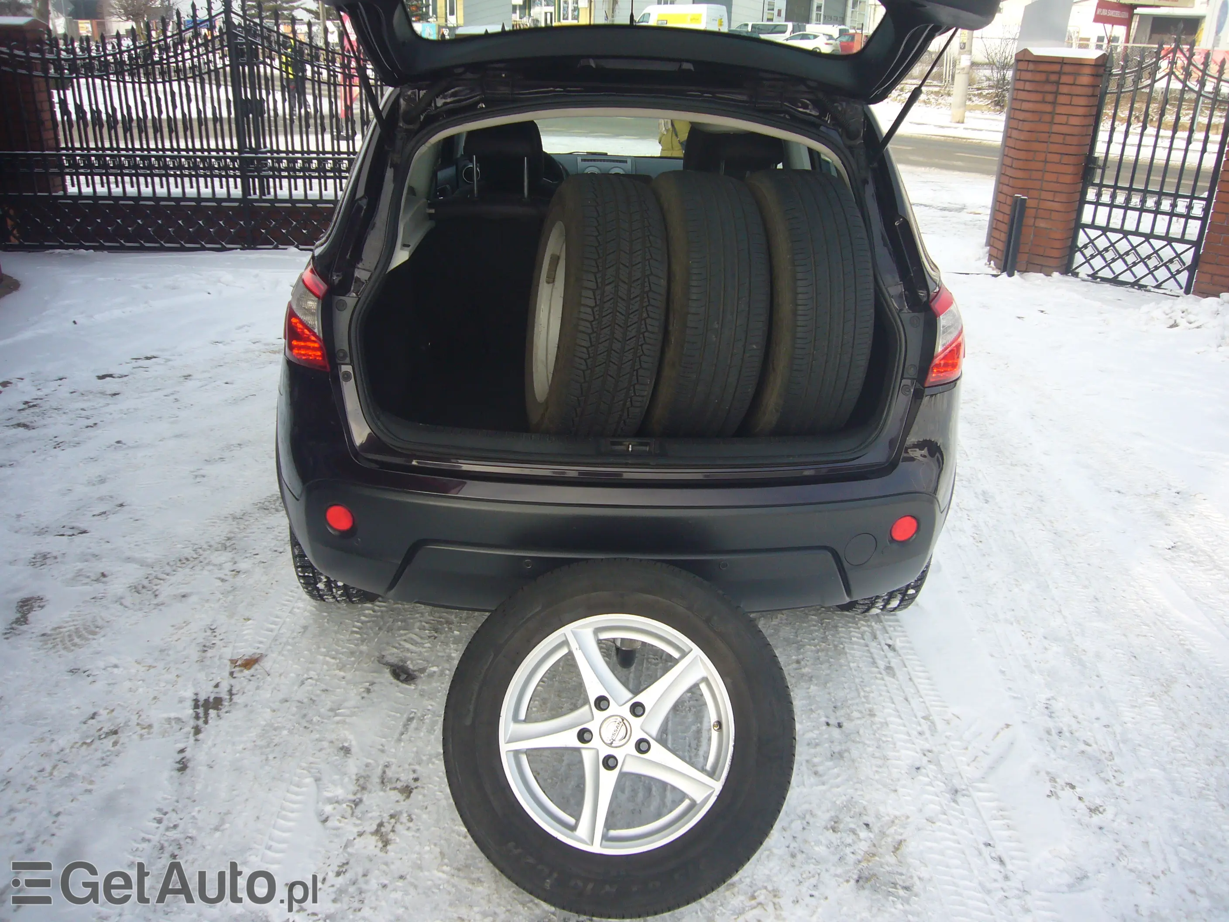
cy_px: 461
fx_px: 994
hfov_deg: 63.4
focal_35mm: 28
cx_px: 614
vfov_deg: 49.7
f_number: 2.8
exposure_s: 1/400
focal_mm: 4.6
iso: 80
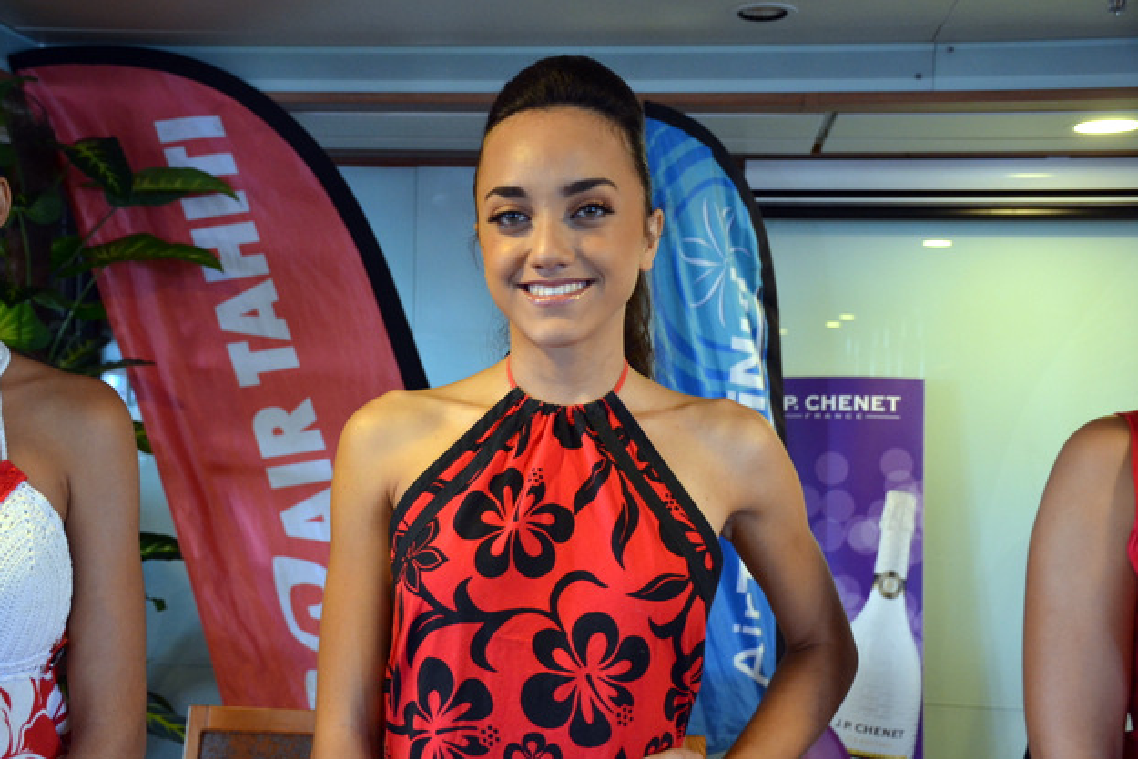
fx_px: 1454
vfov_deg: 29.3
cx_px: 563
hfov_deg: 42.7
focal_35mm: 46
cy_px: 384
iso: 1600
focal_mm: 30
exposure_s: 1/60
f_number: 4
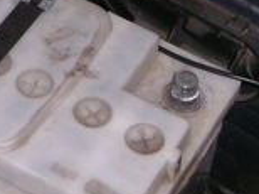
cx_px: -62
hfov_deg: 12.2
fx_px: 1180
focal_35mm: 158
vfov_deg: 9.2
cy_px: -79
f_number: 2.8
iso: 160
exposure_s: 1/45
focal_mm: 6
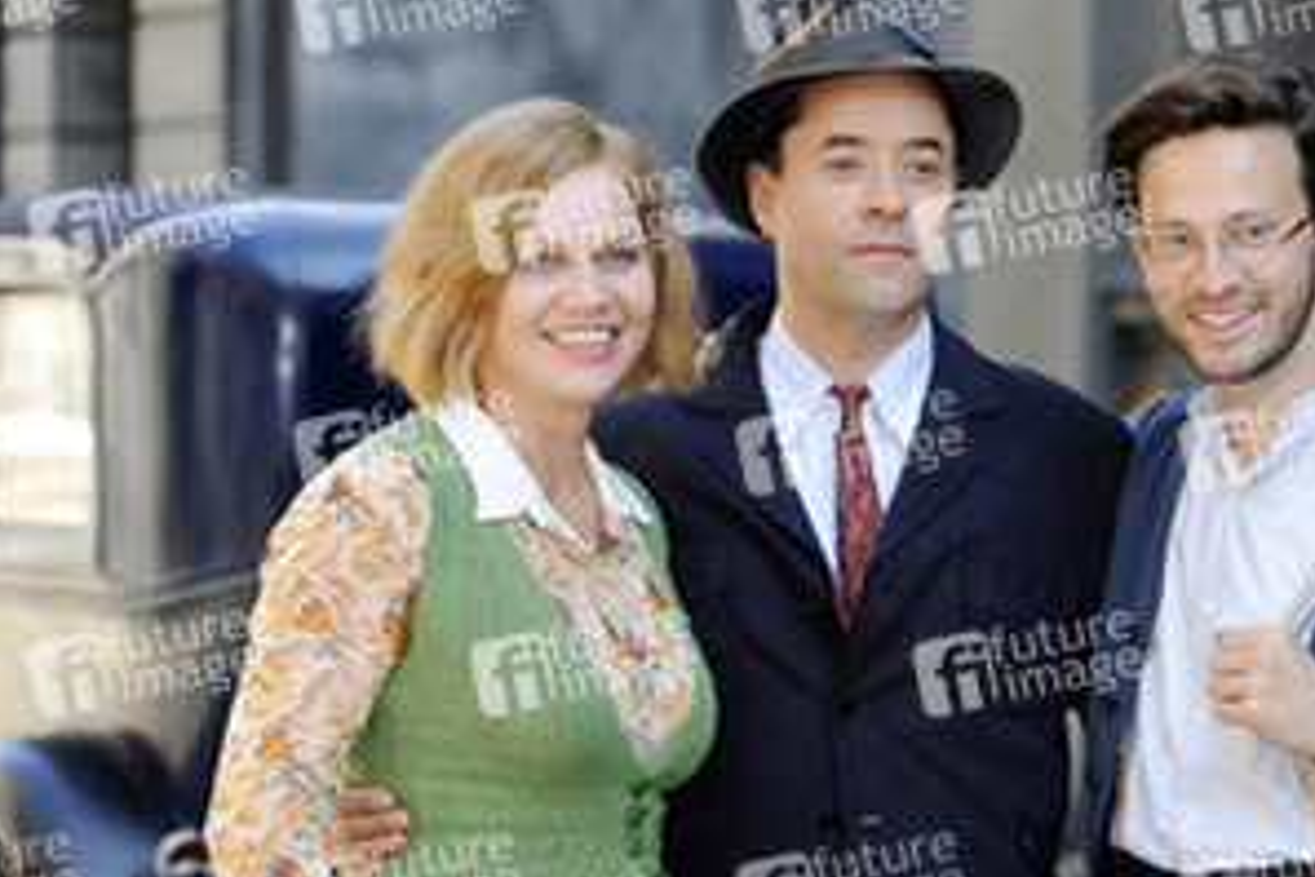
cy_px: 554
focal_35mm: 243
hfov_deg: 8.5
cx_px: 910
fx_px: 8876
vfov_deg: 5.7
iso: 320
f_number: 5.6
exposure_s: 1/125
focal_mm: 160
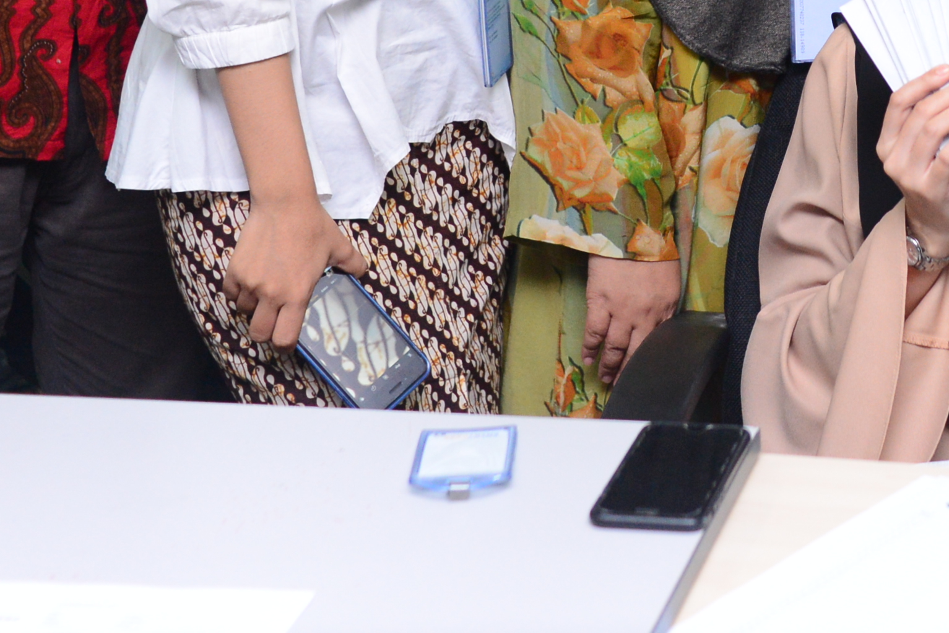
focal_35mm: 103
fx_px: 2715
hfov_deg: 19.3
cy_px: -271
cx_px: 916
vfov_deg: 12.7
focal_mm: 35
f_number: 3.2
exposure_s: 1/250
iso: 2000
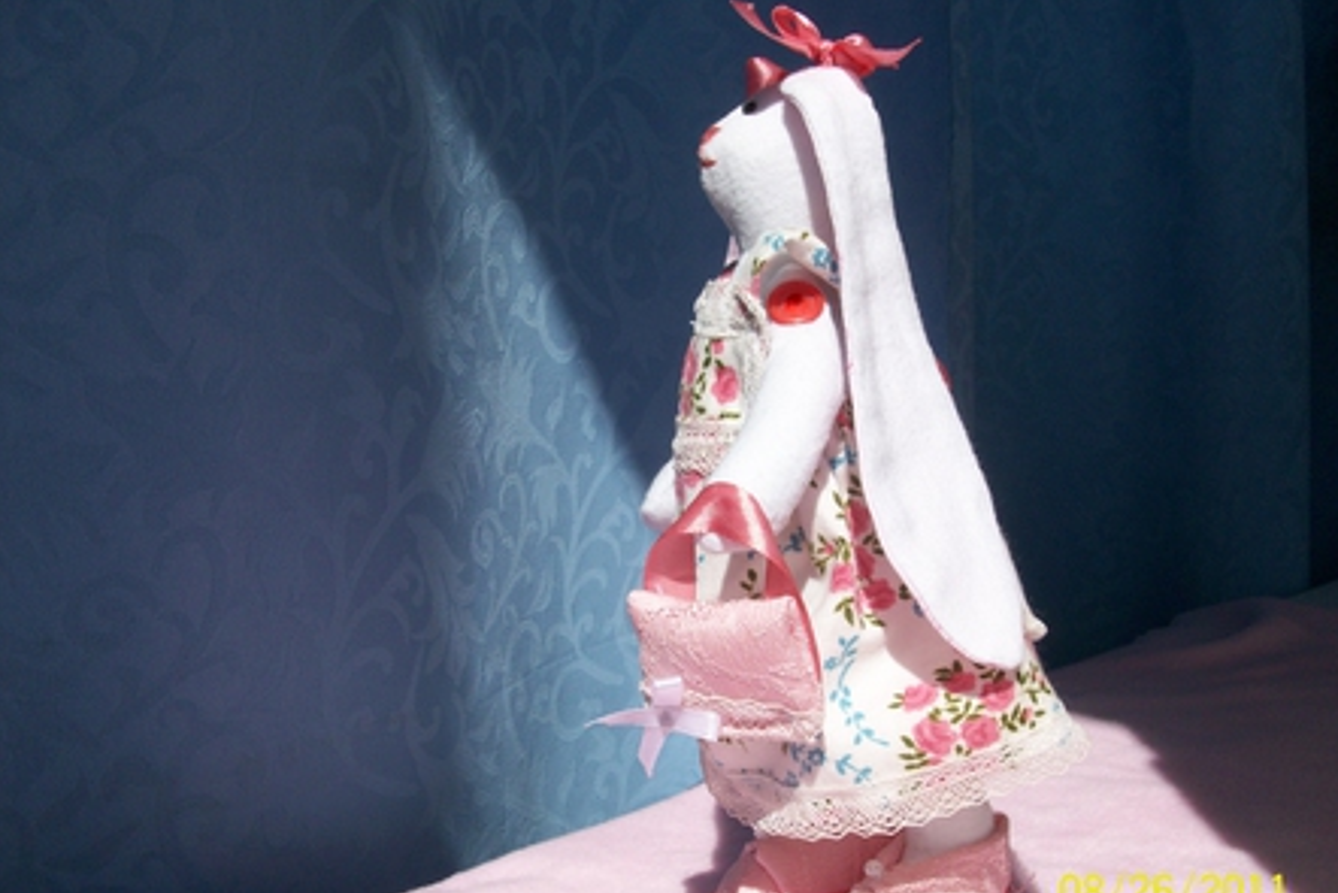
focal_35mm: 36
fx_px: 1338
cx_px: 678
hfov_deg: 53.1
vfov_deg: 36.8
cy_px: 503
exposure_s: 1/284
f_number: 5.5
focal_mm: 5.7
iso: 64
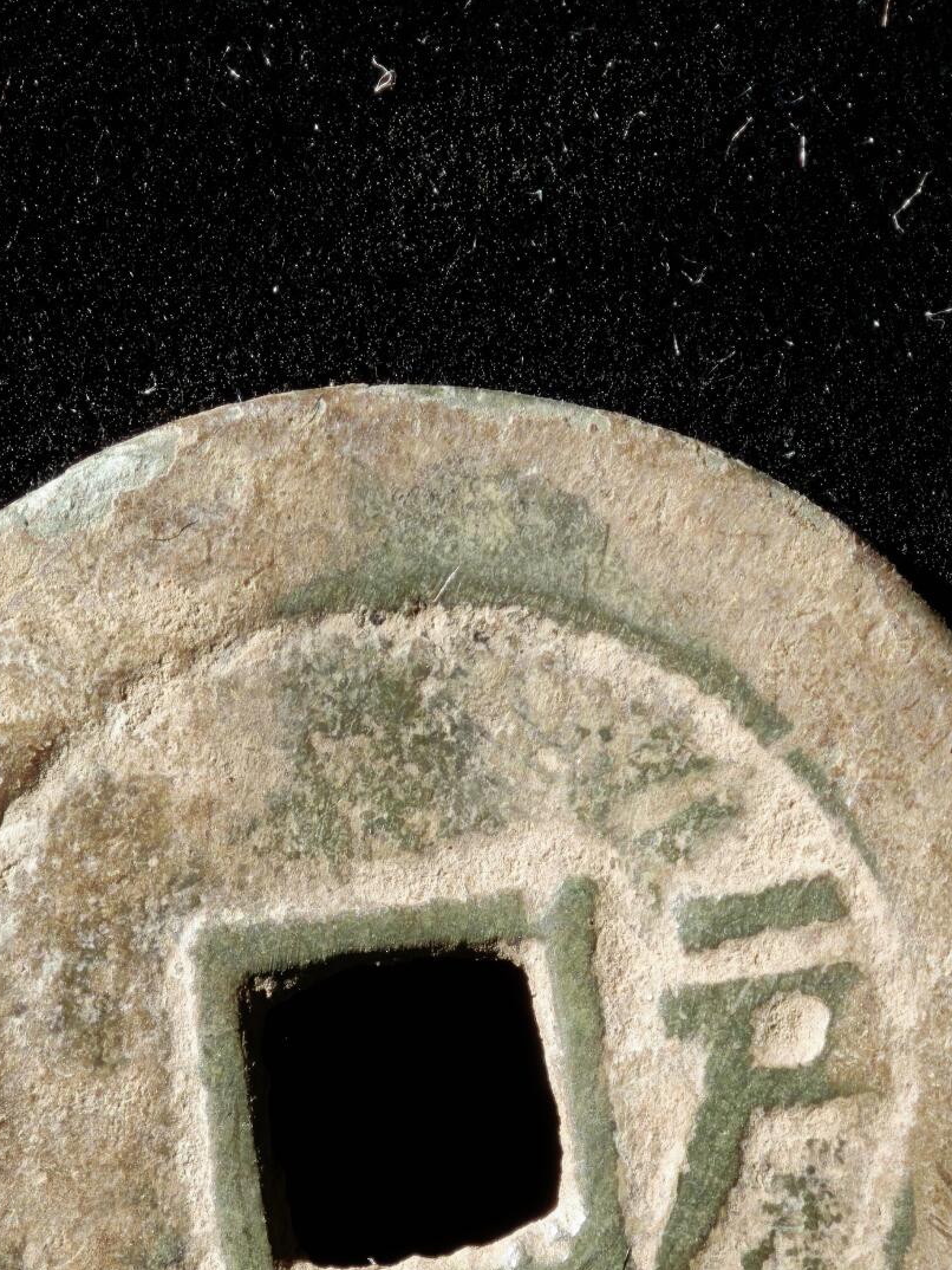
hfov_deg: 8.2
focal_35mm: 181
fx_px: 6634
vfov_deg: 10.9
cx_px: 446
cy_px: 976
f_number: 2
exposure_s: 1/100
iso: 500
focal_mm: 9
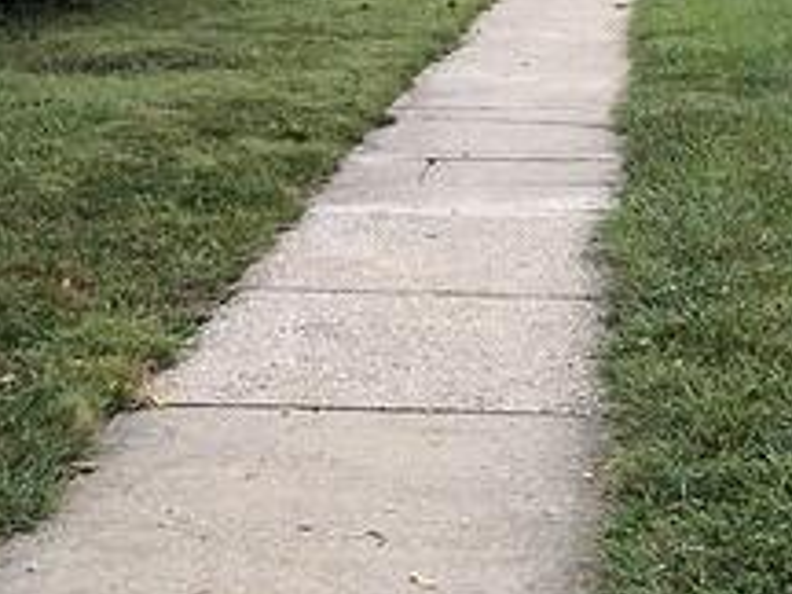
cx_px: 979
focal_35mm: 83
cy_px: -191
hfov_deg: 21.6
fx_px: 1899
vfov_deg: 16.7
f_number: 1.8
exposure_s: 1/120
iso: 40
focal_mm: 3.99
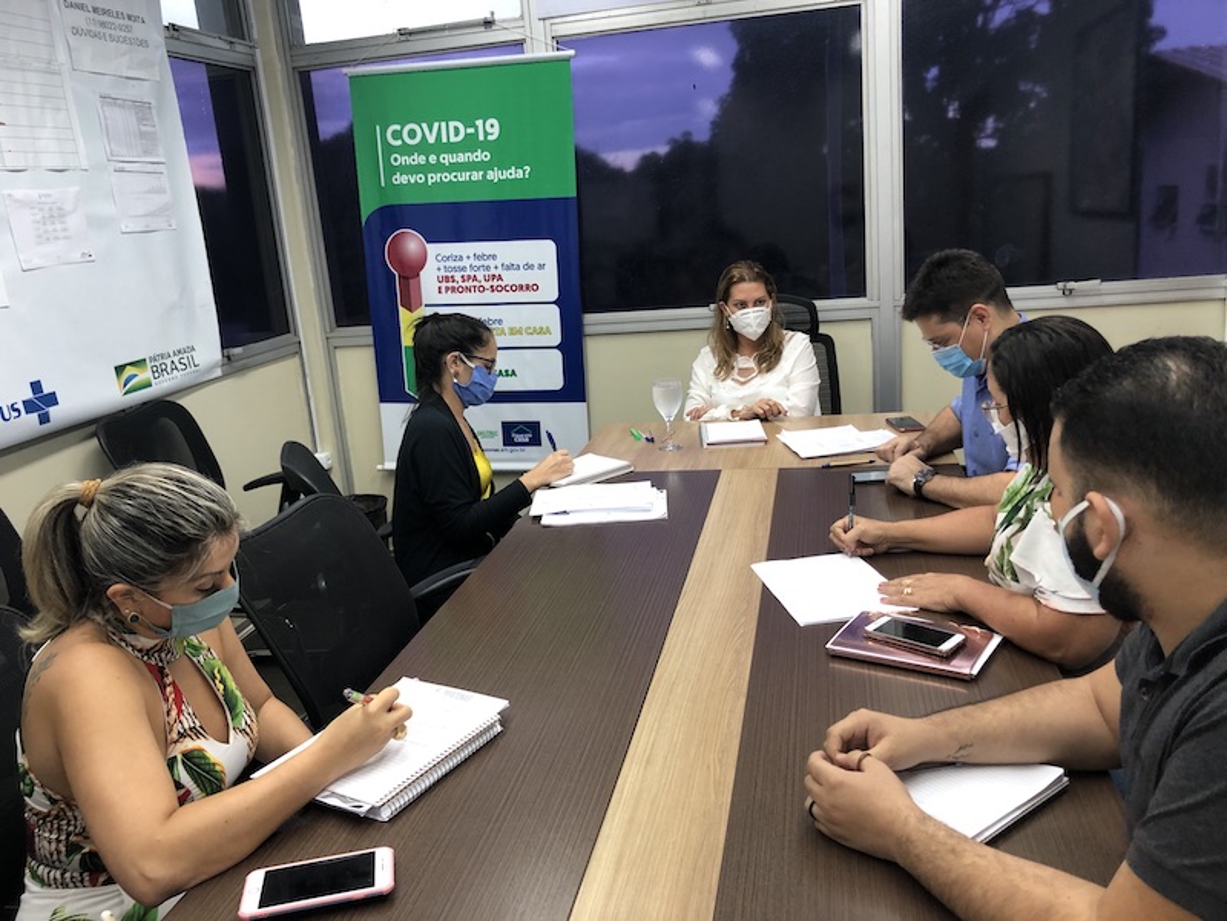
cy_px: 460
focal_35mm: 28
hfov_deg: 63.4
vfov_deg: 49.7
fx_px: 992
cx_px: 614
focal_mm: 3.99
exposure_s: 1/30
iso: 32
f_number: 1.8
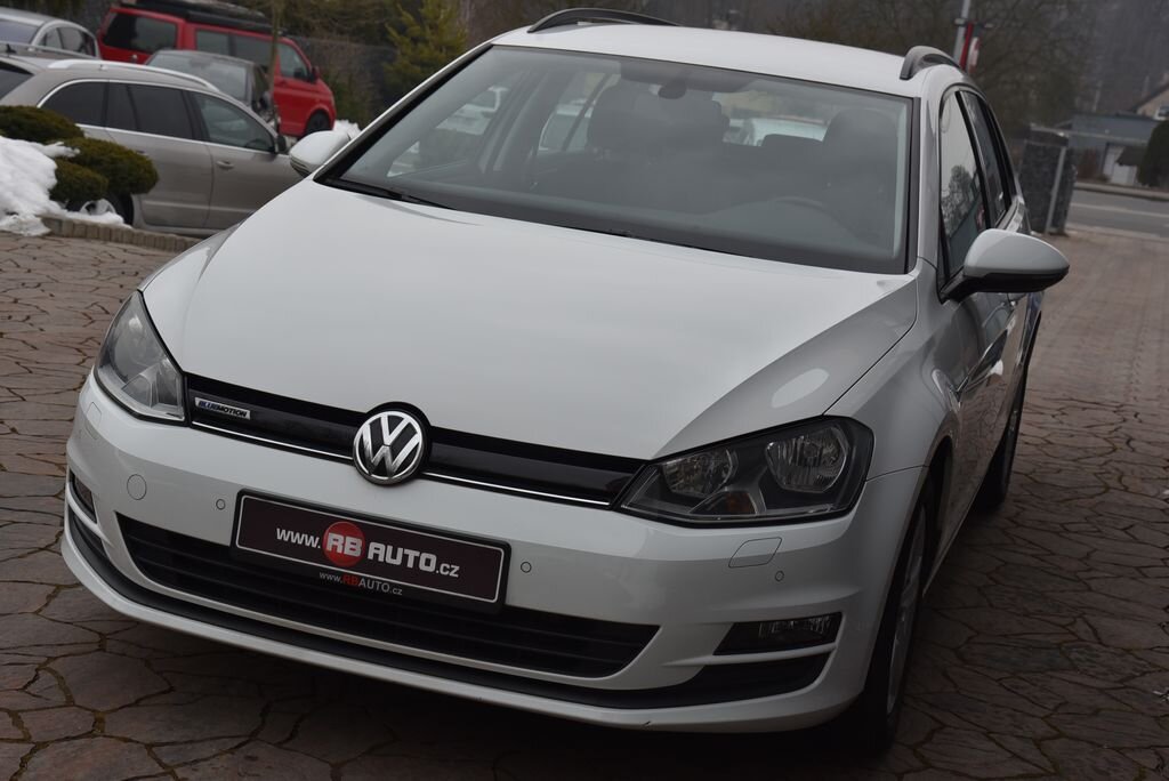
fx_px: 1884
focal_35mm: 58
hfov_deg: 34.5
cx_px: 584
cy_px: 390
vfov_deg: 23.4
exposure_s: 1/250
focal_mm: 58
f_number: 8
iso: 500
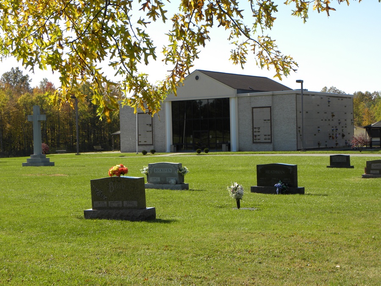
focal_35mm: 66
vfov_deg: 22.3
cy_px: 143
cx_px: 190
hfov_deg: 29.4
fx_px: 726
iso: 64
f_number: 5.6
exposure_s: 1/203
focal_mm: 11.8
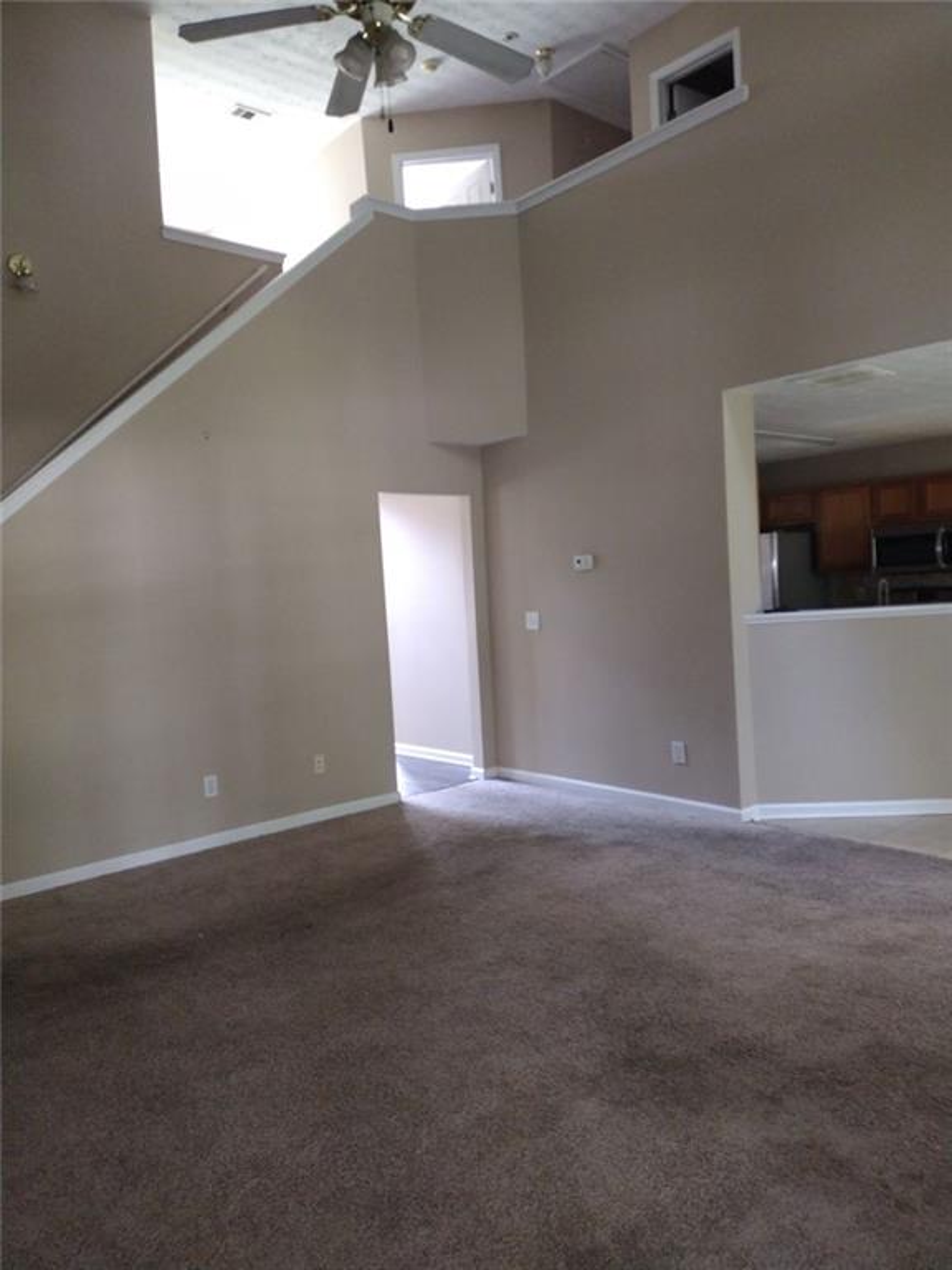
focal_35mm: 27
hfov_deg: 51.4
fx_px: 990
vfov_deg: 65.3
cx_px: 476
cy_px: 635
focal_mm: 4.71
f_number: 1.7
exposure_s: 1/40
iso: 569
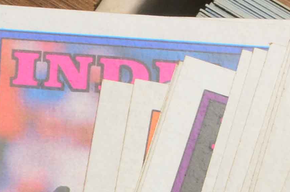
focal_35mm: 325
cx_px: 254
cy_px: 397
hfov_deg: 6.3
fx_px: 2612
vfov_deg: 4.2
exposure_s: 1/160
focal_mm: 38
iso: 200
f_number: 20
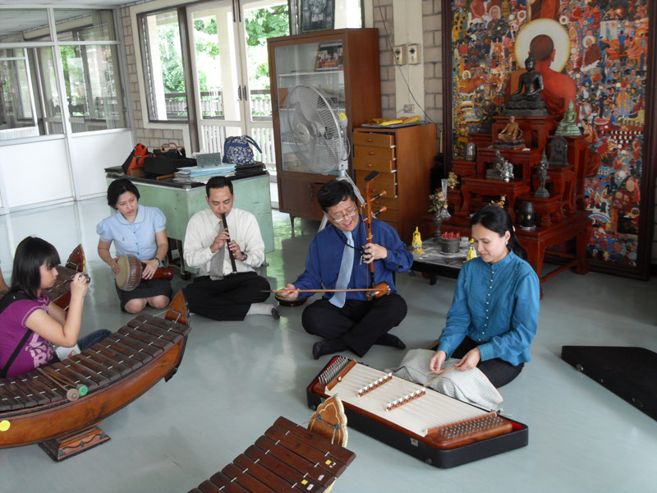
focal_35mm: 35
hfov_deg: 52.6
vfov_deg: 40.7
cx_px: 328
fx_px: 664
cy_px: 246
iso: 120
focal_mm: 7.5
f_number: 3.2
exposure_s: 1/45
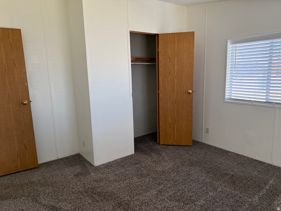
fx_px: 195
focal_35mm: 24
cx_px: 140
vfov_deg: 56.8
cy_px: 106
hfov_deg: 71.6
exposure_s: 1/190
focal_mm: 6.76
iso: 200
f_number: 1.78
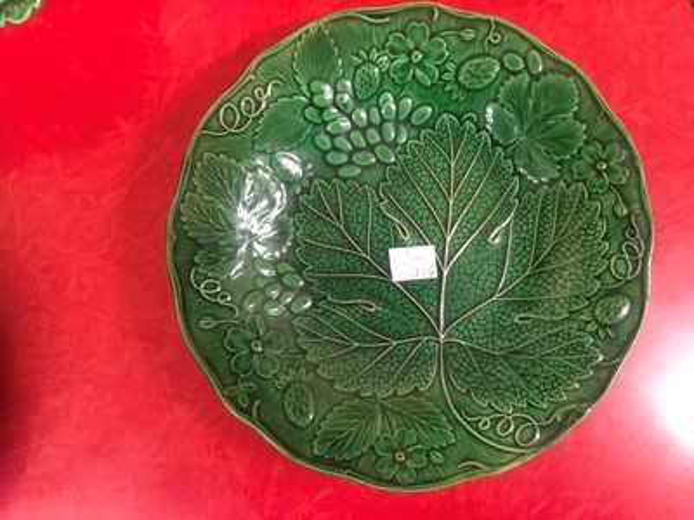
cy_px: 260
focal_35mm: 29
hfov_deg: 61.7
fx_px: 581
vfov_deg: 48.2
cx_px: 347
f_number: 2.2
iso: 200
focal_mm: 4.15
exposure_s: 1/17
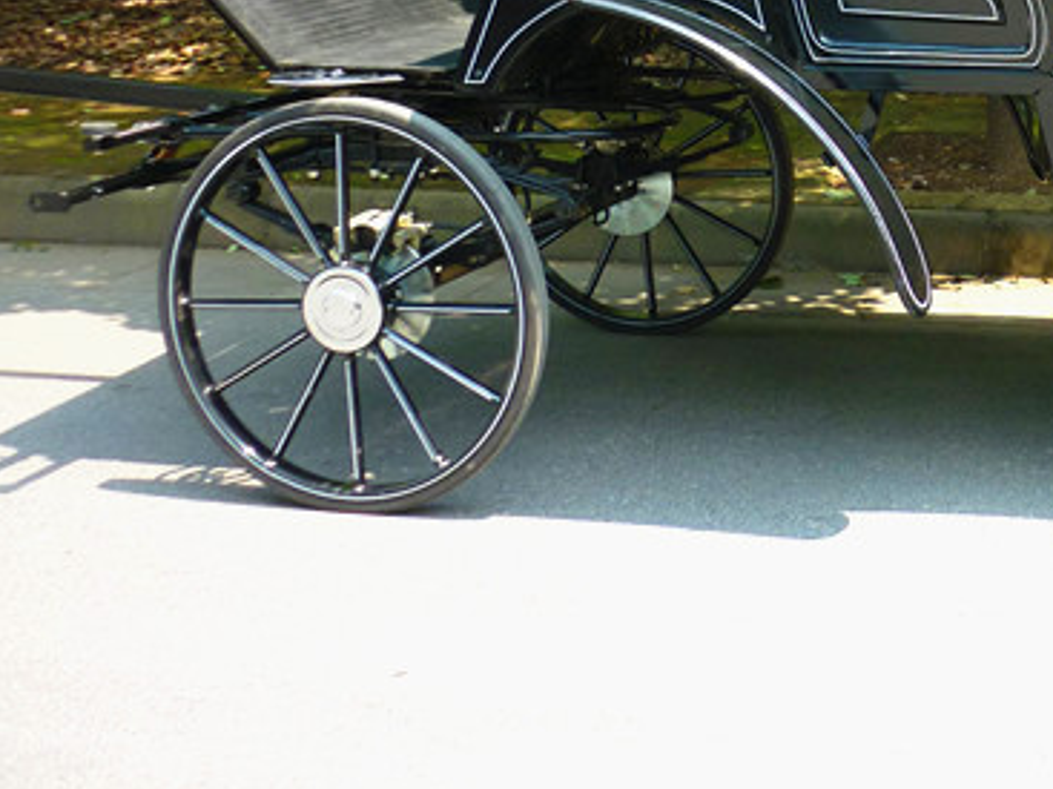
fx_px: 2189
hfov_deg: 25.2
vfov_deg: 19.6
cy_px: -60
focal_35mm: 72
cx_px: 1142
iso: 80
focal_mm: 5.5
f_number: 2.8
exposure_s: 1/200
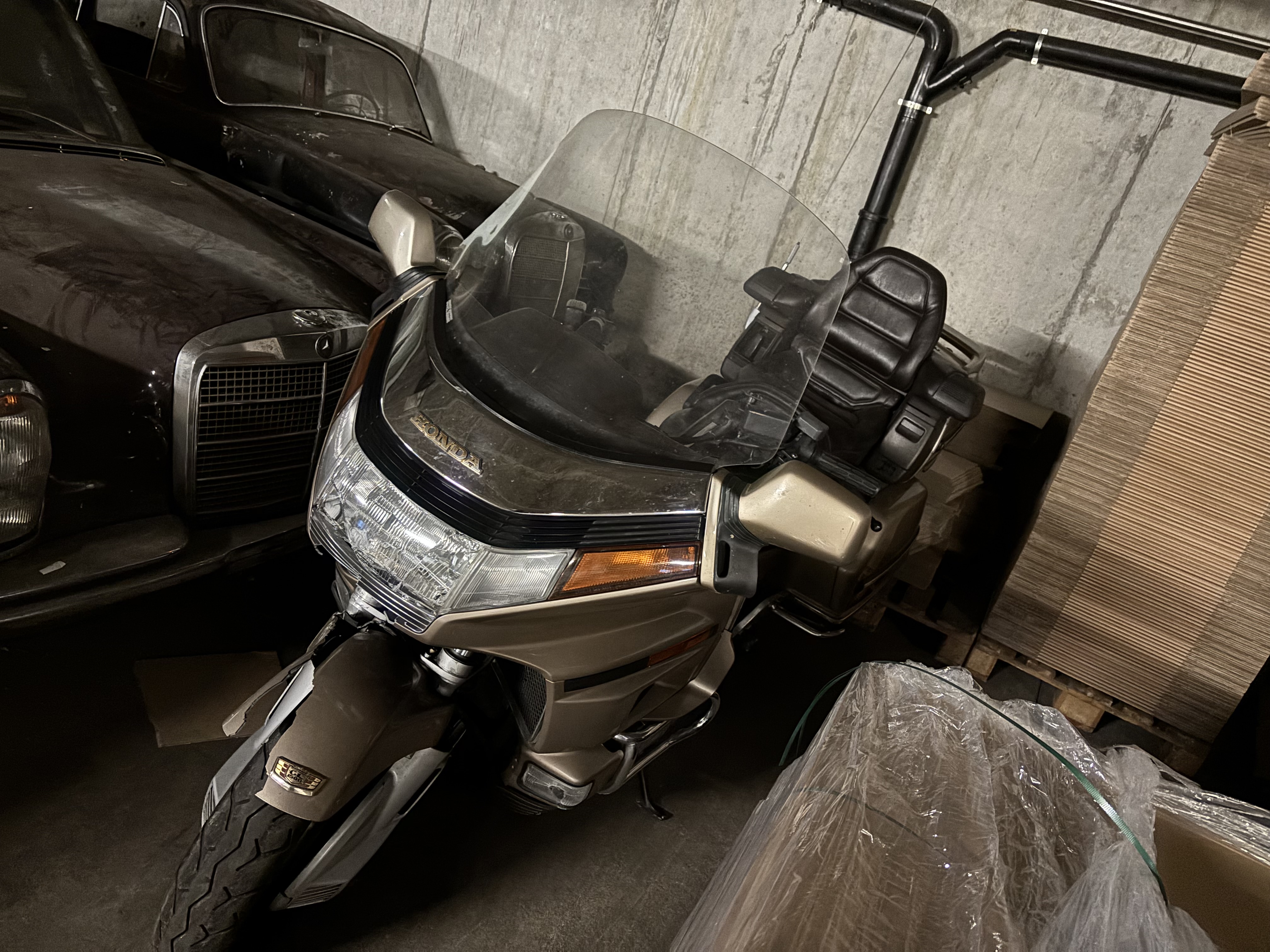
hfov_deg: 67.3
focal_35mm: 26
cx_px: 635
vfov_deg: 53.1
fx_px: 954
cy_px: 476
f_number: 1.6
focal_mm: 5.96
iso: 1000
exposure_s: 1/20
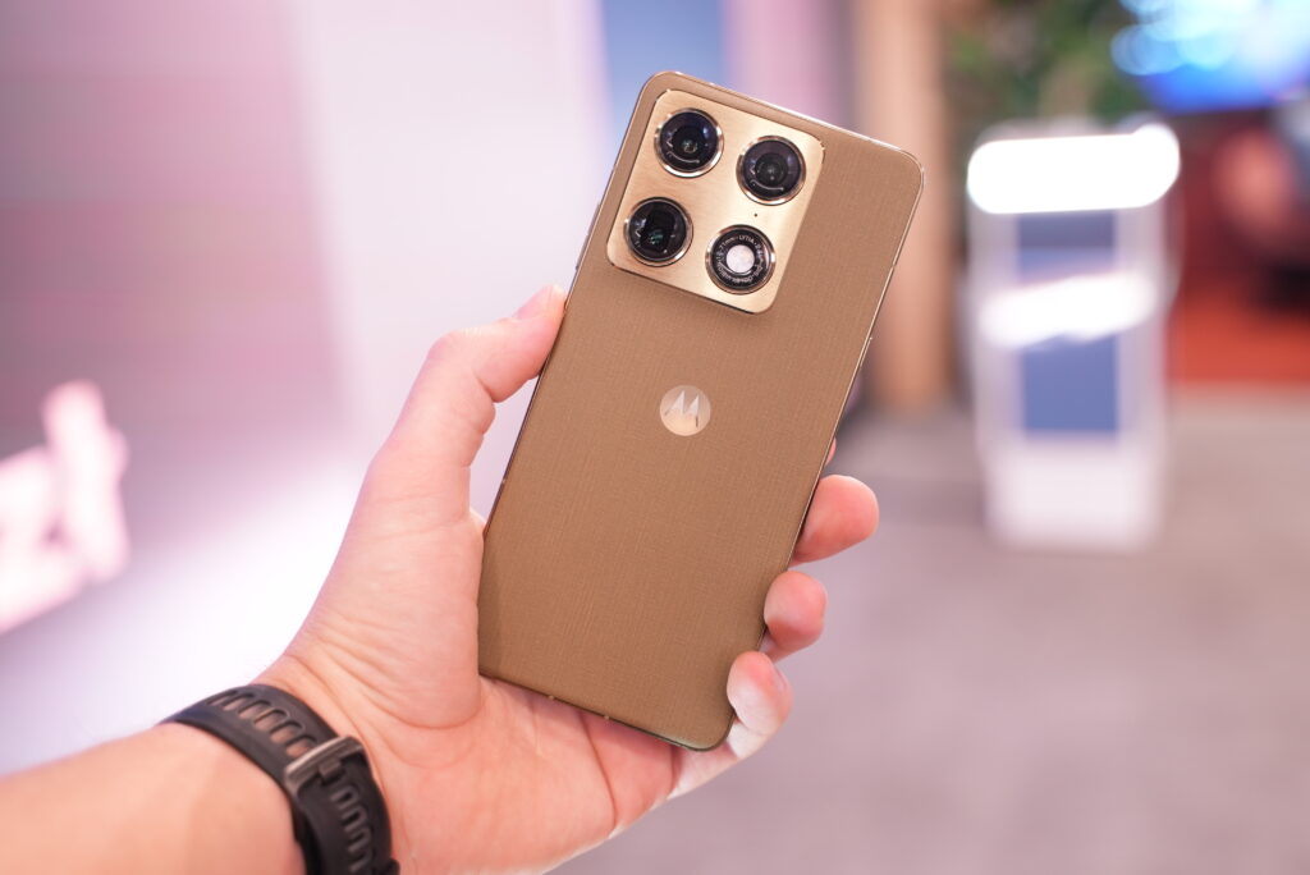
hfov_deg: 44.5
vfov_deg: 30.6
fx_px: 1602
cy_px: 438
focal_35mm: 44
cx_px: 655
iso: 1000
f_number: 2.8
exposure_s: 1/50
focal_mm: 44
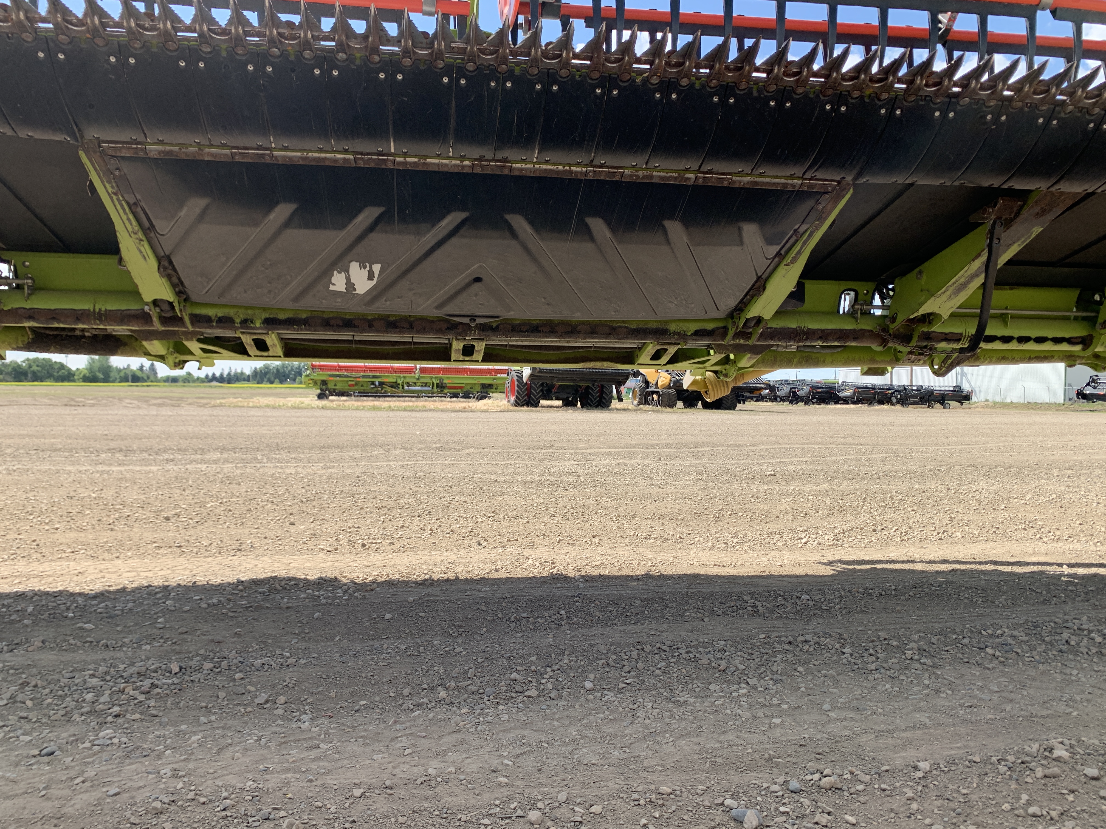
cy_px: 414
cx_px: 553
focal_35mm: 26
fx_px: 831
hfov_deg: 67.3
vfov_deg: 53.1
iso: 25
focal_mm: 4.25
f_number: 1.8
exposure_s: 1/1282
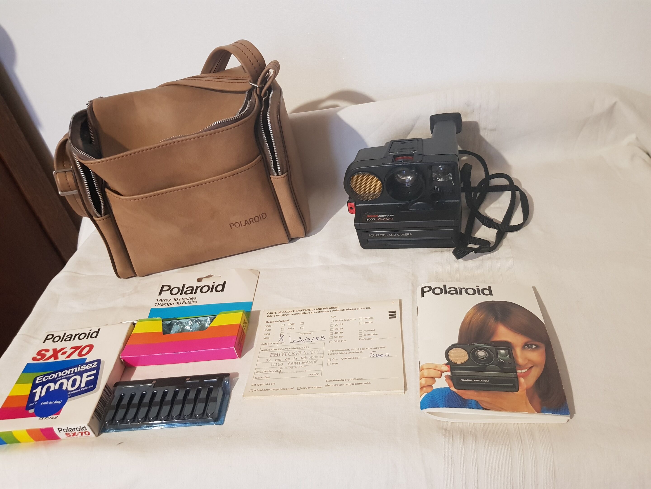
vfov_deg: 53.1
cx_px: 326
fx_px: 489
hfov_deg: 67.3
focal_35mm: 26
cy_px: 244
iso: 200
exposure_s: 1/16
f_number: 1.7
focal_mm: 4.2
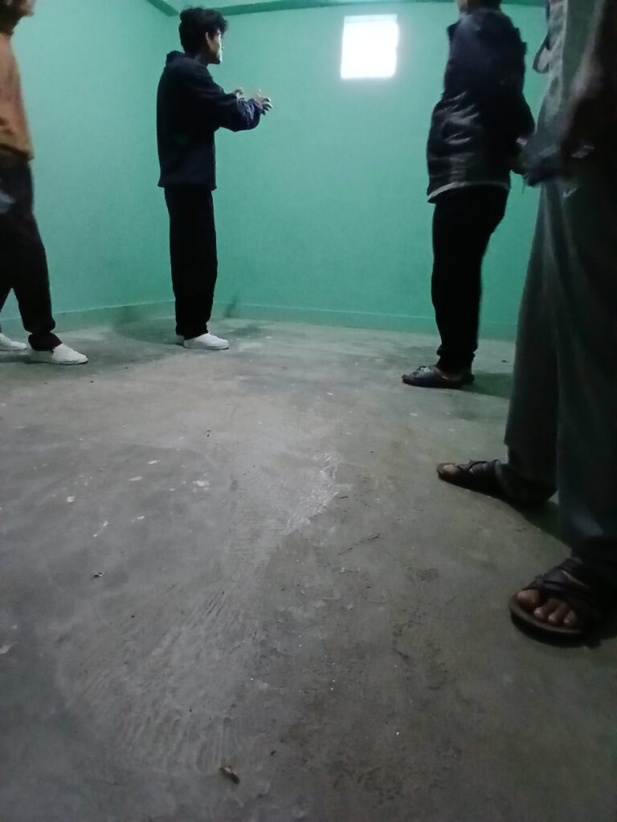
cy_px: 411
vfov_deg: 91.0
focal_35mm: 17
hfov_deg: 74.7
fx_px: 404
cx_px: 308
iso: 1250
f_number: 2.2
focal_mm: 1.4
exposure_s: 1/12.5
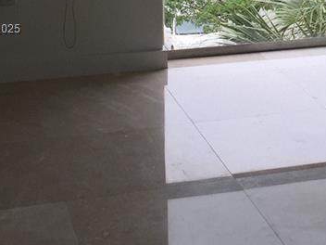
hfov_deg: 19.6
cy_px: 30
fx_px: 932
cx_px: 268
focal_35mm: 99
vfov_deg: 14.8
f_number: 2.2
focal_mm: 4.15
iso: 32
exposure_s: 1/205
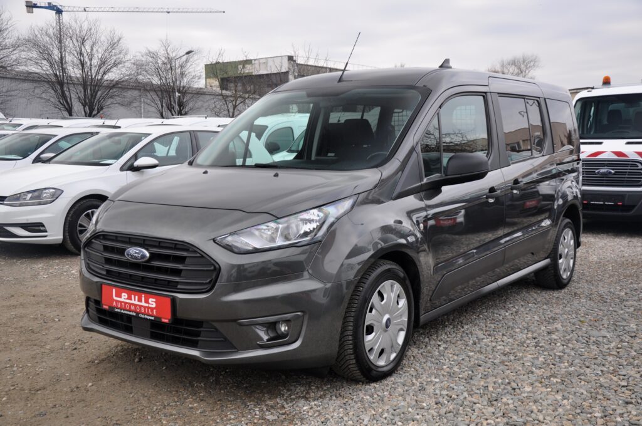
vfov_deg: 35.4
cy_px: 213
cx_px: 321
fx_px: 668
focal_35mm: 38
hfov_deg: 51.3
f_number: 6.3
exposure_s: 1/160
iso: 500
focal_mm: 25
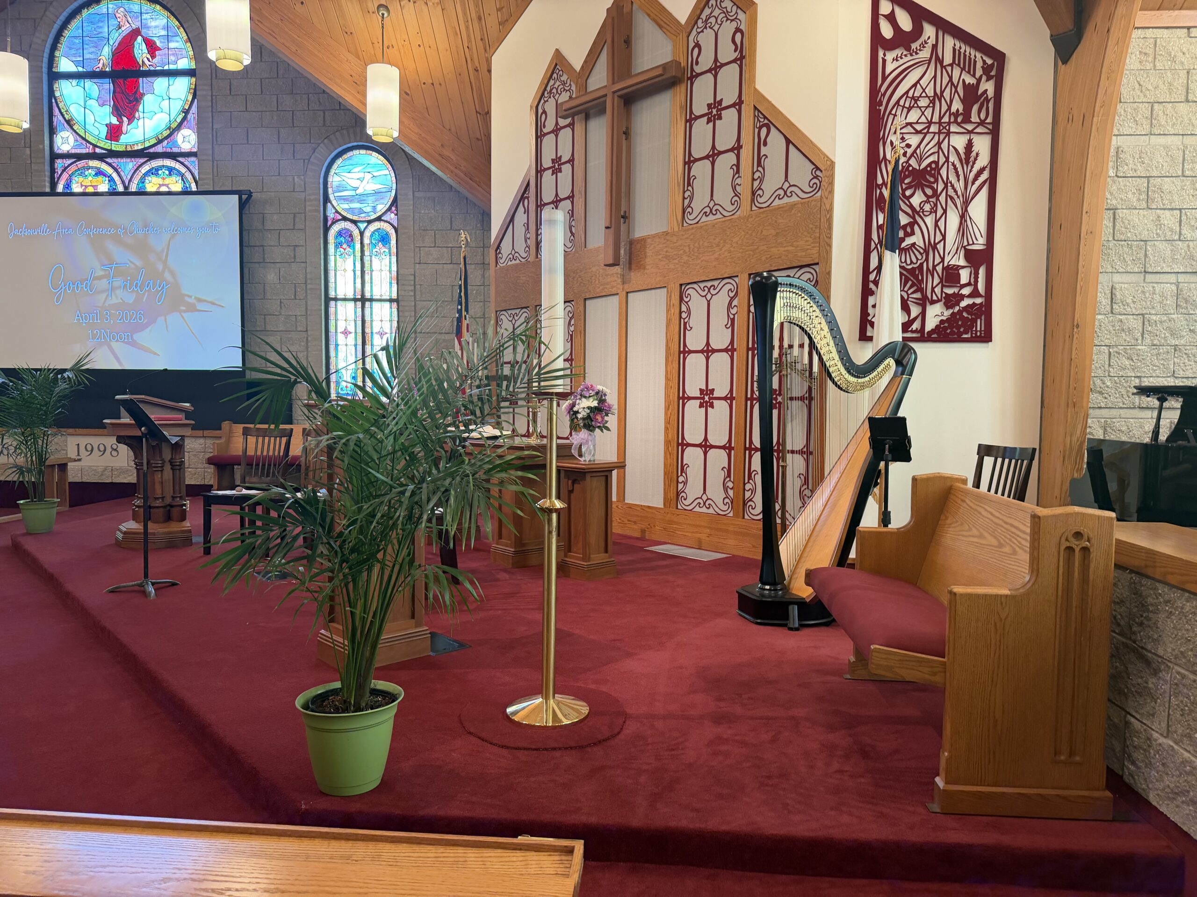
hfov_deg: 71.6
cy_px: 448
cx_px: 598
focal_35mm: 24
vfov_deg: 56.8
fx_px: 830
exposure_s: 1/60
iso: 200
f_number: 1.78
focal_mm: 6.76
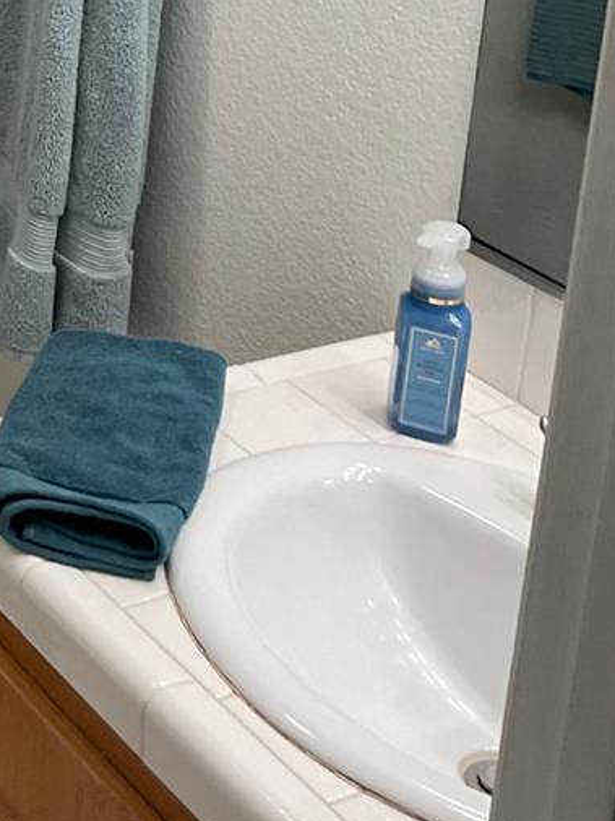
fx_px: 2039
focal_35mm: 86
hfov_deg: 16.0
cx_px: -259
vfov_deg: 21.5
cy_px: -109
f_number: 1.8
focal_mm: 3
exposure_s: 1/120
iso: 64
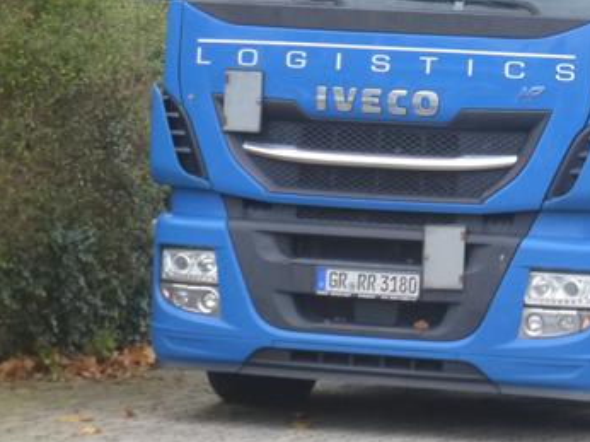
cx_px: 624
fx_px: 4020
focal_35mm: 236
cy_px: 5
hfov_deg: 8.3
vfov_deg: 6.3
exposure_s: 1/80
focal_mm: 18.2
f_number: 5.3
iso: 250
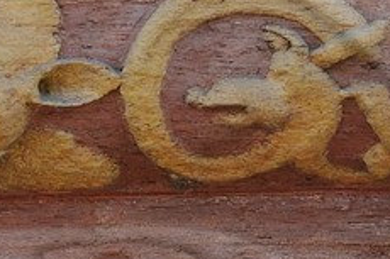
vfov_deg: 3.2
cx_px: -75
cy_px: 510
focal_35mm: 432
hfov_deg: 4.8
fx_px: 4677
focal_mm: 62
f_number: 5.6
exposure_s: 1/200
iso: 200
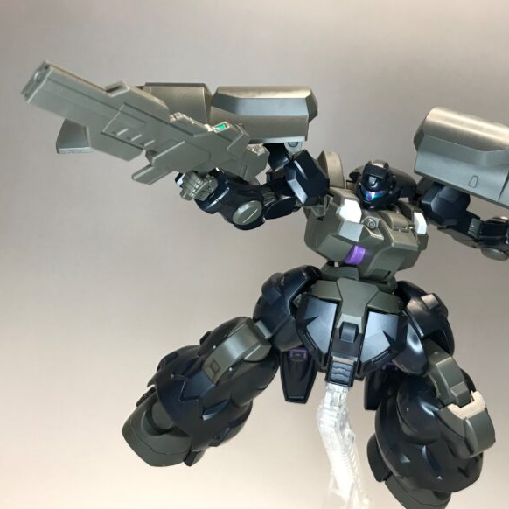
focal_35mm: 34
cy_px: 255
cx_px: 319
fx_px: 566
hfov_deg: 48.0
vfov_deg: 48.5
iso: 32
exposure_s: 1/30
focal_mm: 3.99
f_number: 1.8
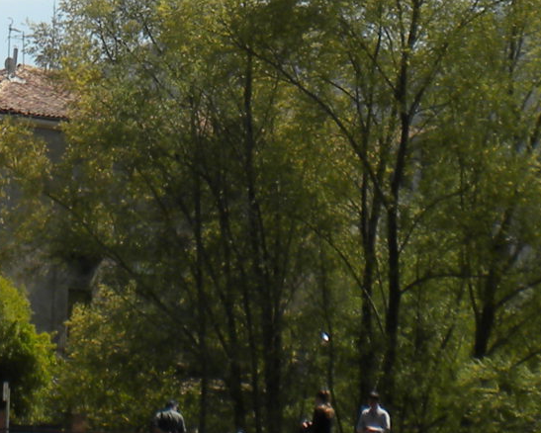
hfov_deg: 11.4
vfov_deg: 9.1
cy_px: -56
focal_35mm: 169
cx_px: 81
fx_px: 2707
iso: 64
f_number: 10
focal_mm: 6.6
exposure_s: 1/110
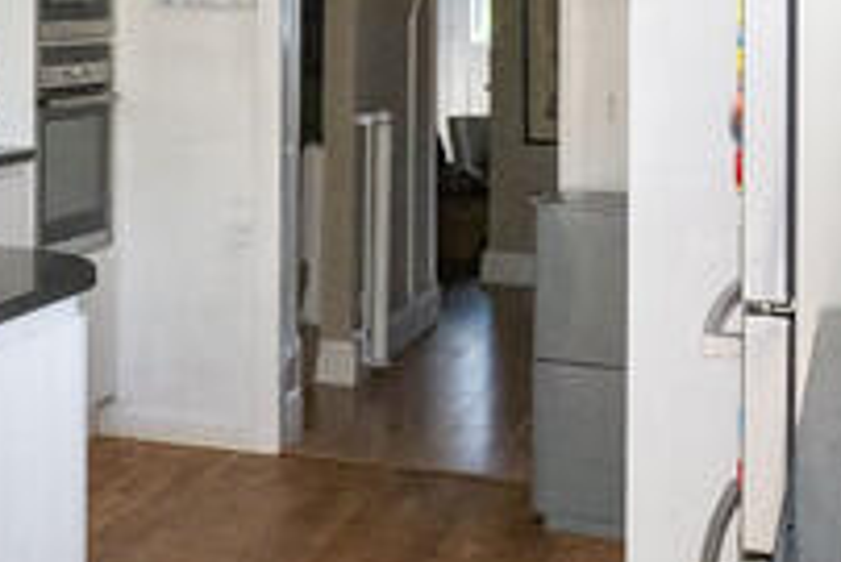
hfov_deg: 22.6
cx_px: -129
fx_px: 1953
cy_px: 83
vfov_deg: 16.2
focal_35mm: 84
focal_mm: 16.5
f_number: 7.1
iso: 1000
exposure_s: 1/400
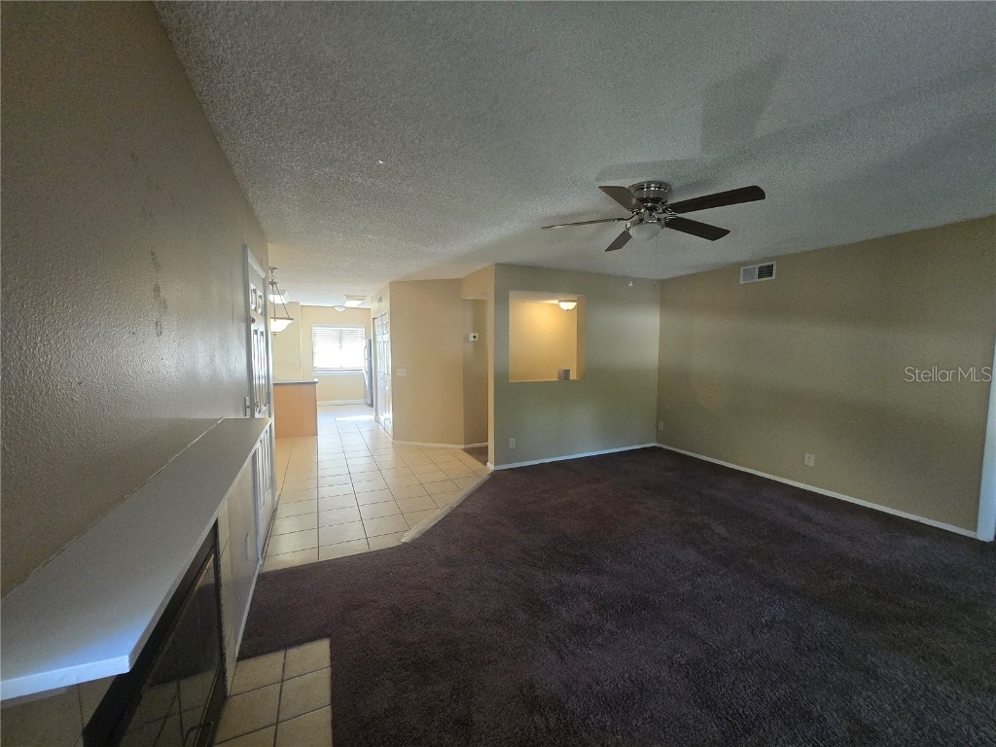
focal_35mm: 13
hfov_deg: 106.2
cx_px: 498
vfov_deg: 89.9
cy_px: 374
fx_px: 374
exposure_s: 1/60
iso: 250
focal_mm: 1.7
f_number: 2.2
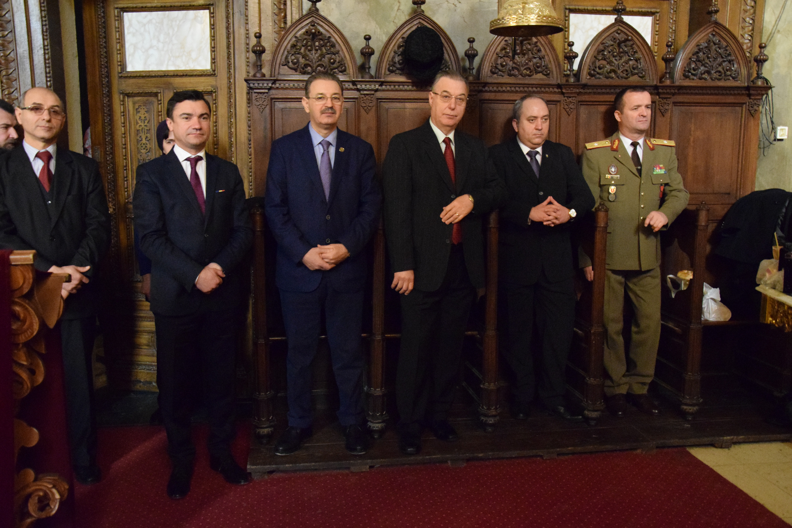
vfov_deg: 40.0
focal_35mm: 33
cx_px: 396
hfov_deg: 57.2
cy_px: 264
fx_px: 726
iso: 8000
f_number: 5
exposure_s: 1/50
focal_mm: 22
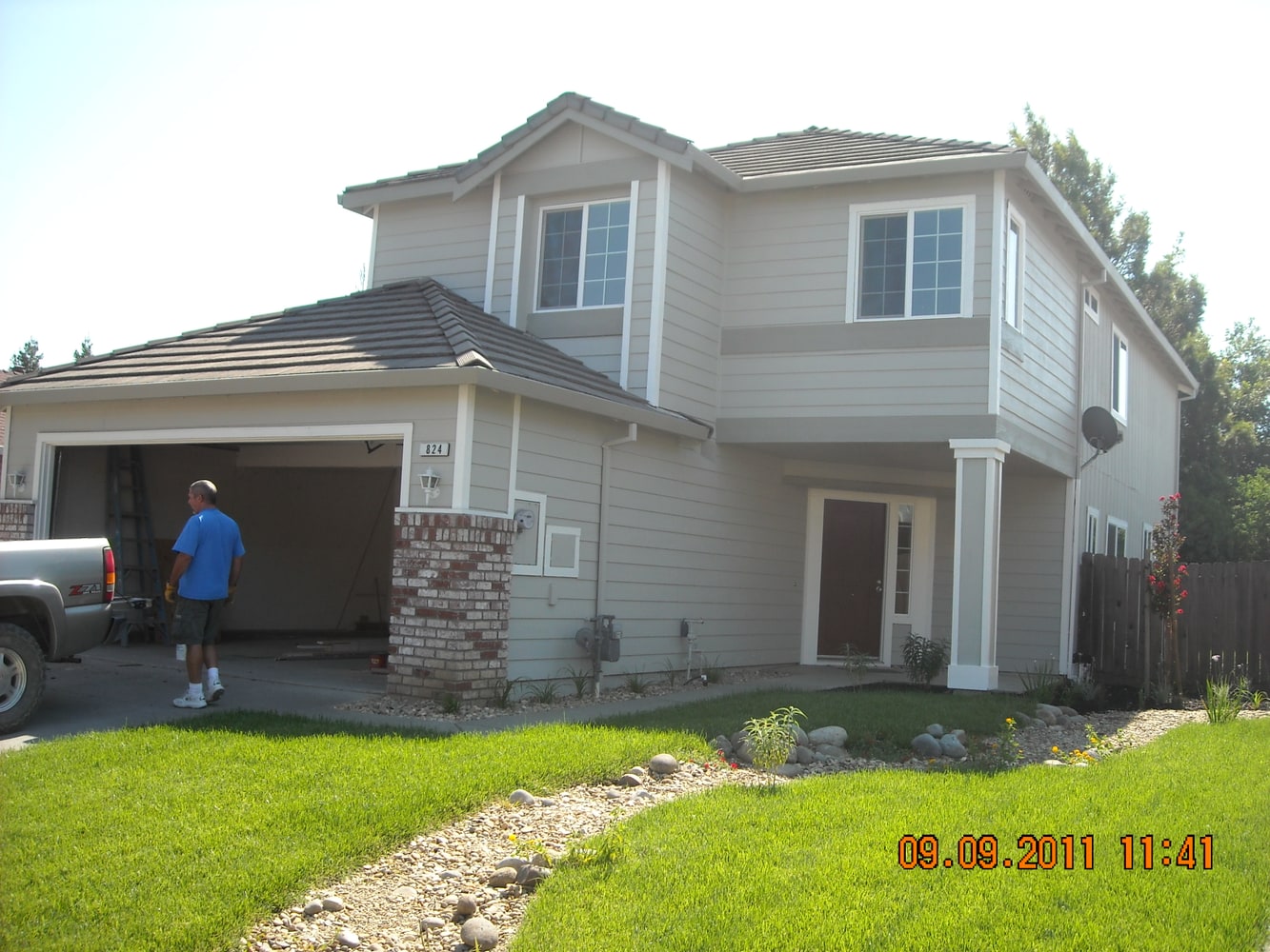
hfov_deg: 52.6
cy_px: 476
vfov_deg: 40.7
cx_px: 635
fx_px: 1284
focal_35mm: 35
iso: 64
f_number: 2.8
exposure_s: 1/458
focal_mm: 5.7
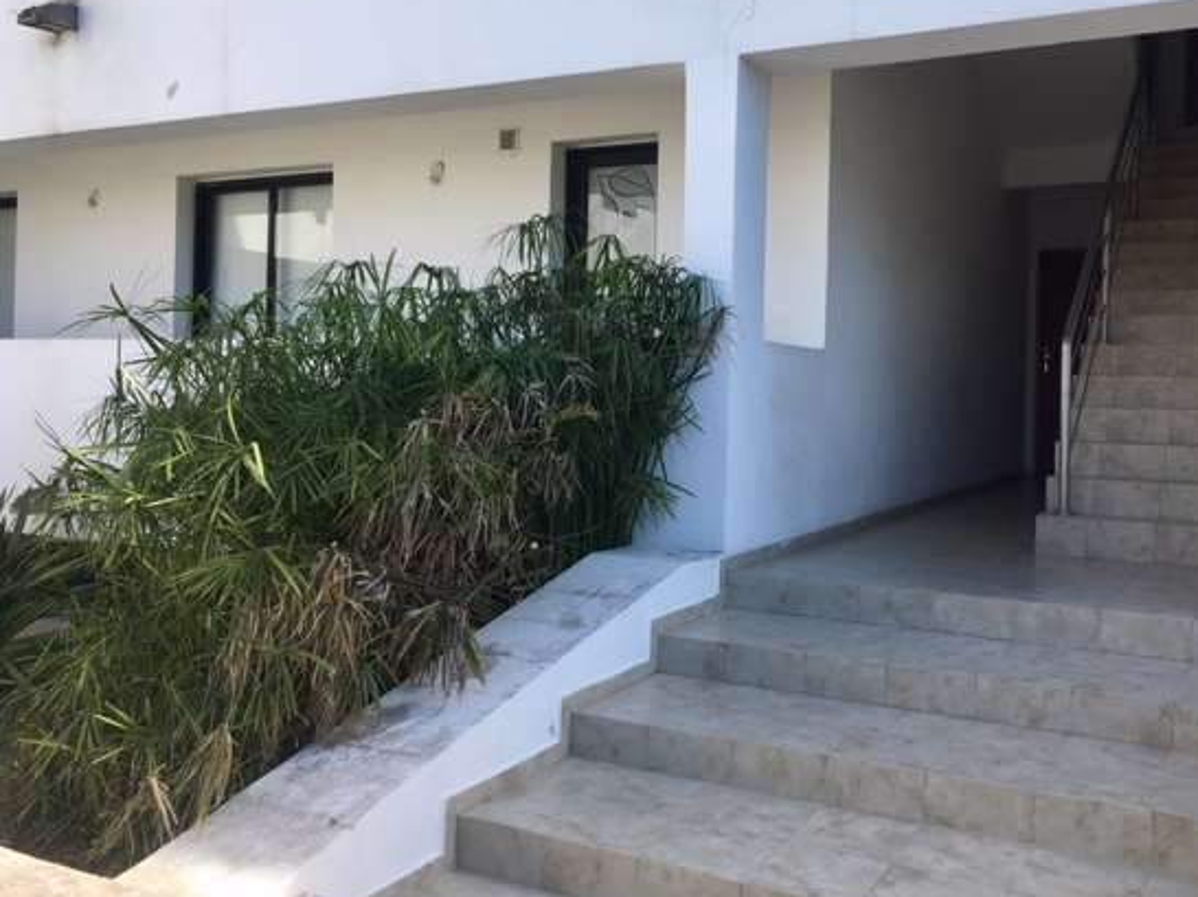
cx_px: 667
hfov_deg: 53.9
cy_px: 393
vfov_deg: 41.7
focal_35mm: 34
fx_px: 1176
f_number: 2.2
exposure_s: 1/519
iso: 25
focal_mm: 4.15
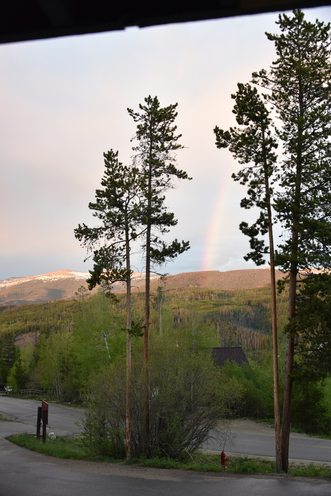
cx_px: 166
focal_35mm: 40
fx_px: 551
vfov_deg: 48.4
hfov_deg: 33.4
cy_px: 248
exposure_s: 1/80
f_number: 4
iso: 720
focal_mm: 40
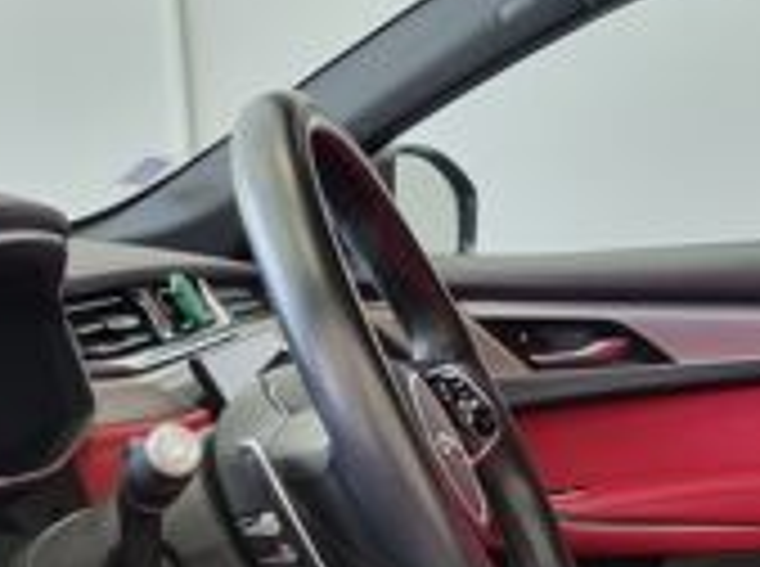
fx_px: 1621
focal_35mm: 74
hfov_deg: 25.7
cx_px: 648
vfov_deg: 19.0
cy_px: 630
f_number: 1.8
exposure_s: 1/100
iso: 250
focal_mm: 5.4
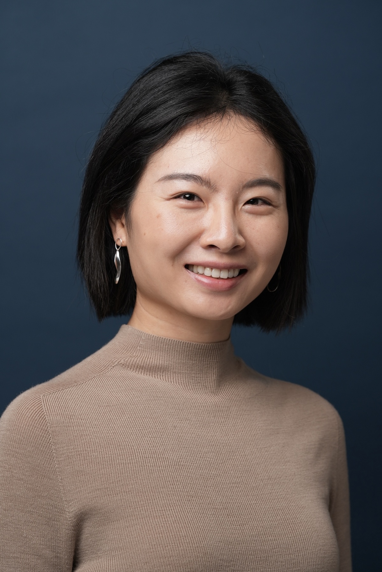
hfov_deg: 11.5
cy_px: 286
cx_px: 191
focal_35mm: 119
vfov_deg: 17.2
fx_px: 1893
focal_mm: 119
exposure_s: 1/125
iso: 200
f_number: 6.3
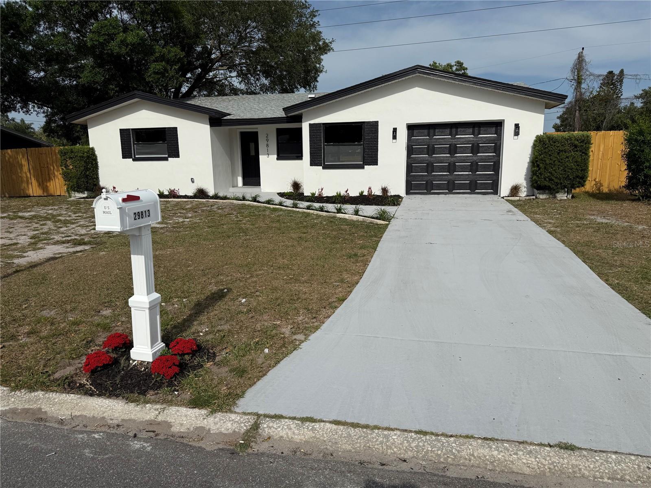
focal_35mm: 24
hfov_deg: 71.6
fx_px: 451
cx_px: 326
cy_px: 244
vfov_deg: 56.8
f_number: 1.78
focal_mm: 6.76
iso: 80
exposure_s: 1/10309
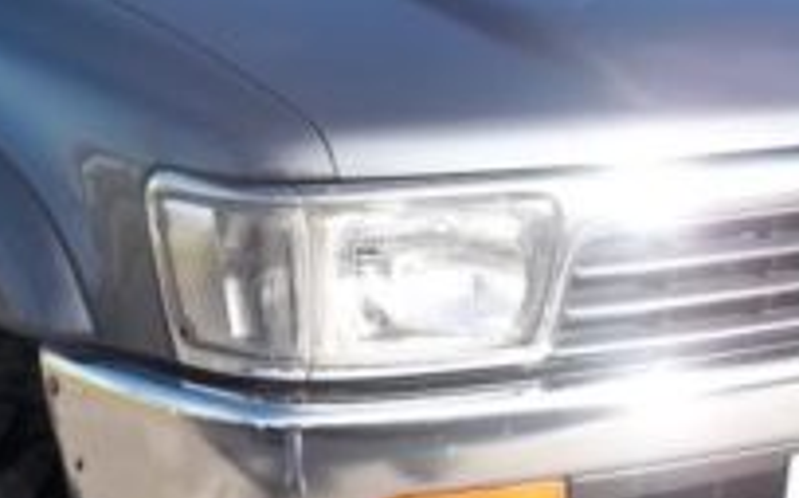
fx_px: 2393
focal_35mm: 110
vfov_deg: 11.9
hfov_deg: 18.8
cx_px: 145
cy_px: 184
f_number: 3.3
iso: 64
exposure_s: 1/320
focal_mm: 5.9
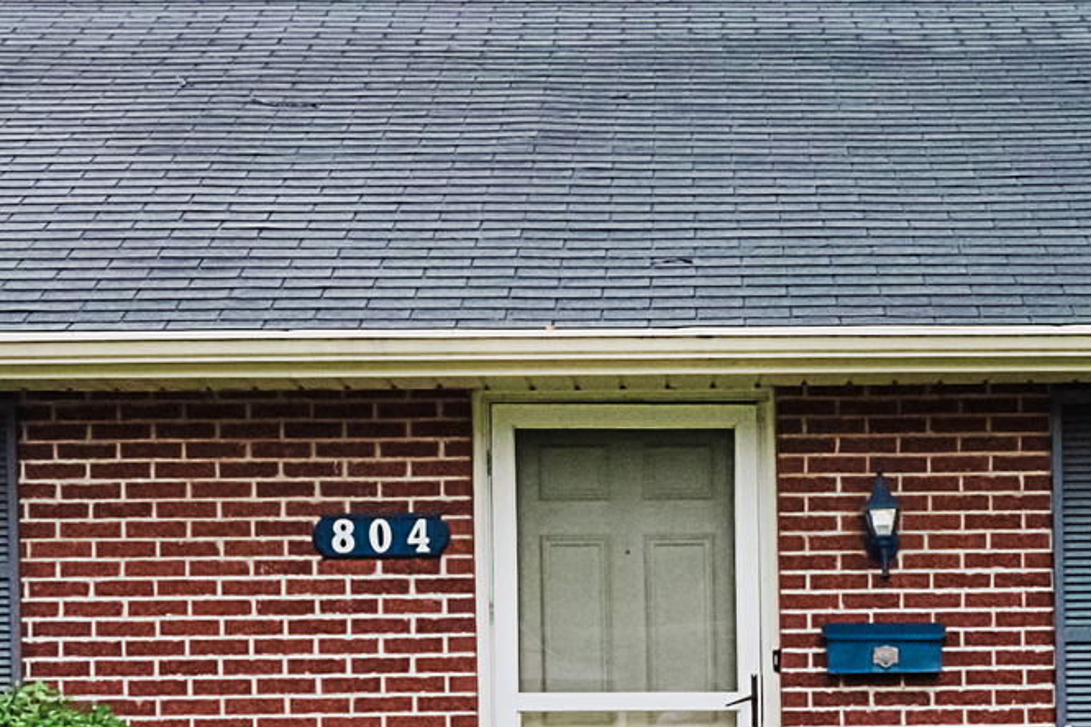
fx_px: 2939
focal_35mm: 97
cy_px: 574
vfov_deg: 14.0
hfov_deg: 20.6
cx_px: 971
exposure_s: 1/500
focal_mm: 14.3
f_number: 4
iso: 500
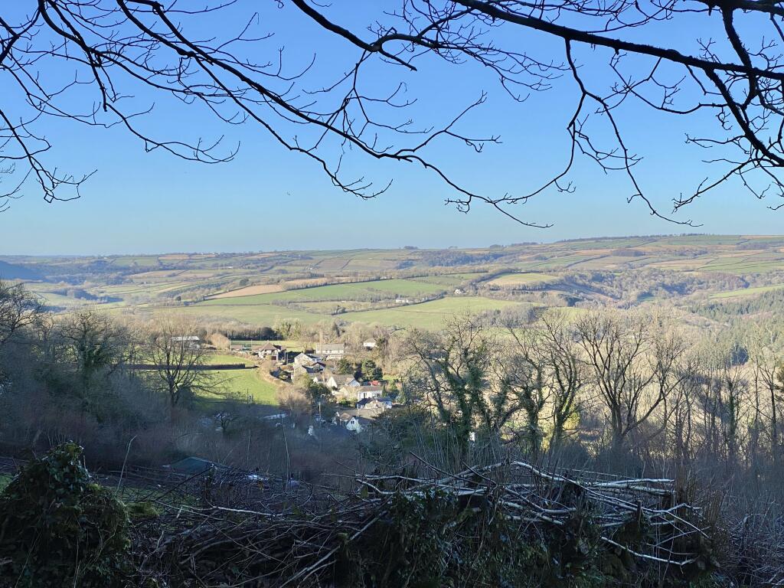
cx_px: 392
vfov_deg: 28.0
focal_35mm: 52
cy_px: 294
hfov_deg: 36.8
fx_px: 1178
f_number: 2
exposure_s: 1/1261
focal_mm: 6
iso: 20
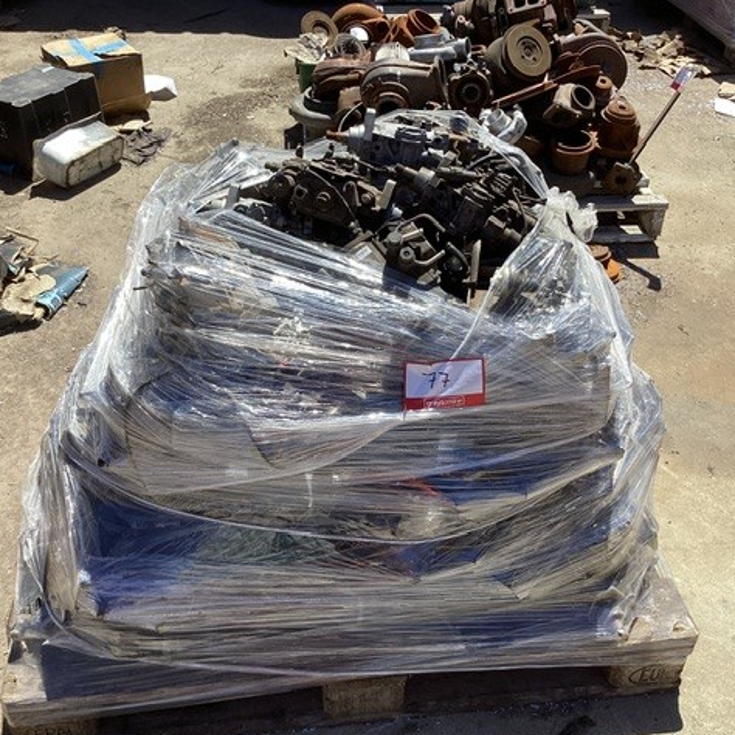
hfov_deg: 44.9
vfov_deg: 44.9
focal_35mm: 37
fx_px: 889
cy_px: 368
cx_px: 371
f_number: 2.4
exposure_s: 1/1253
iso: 25
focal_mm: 3.3
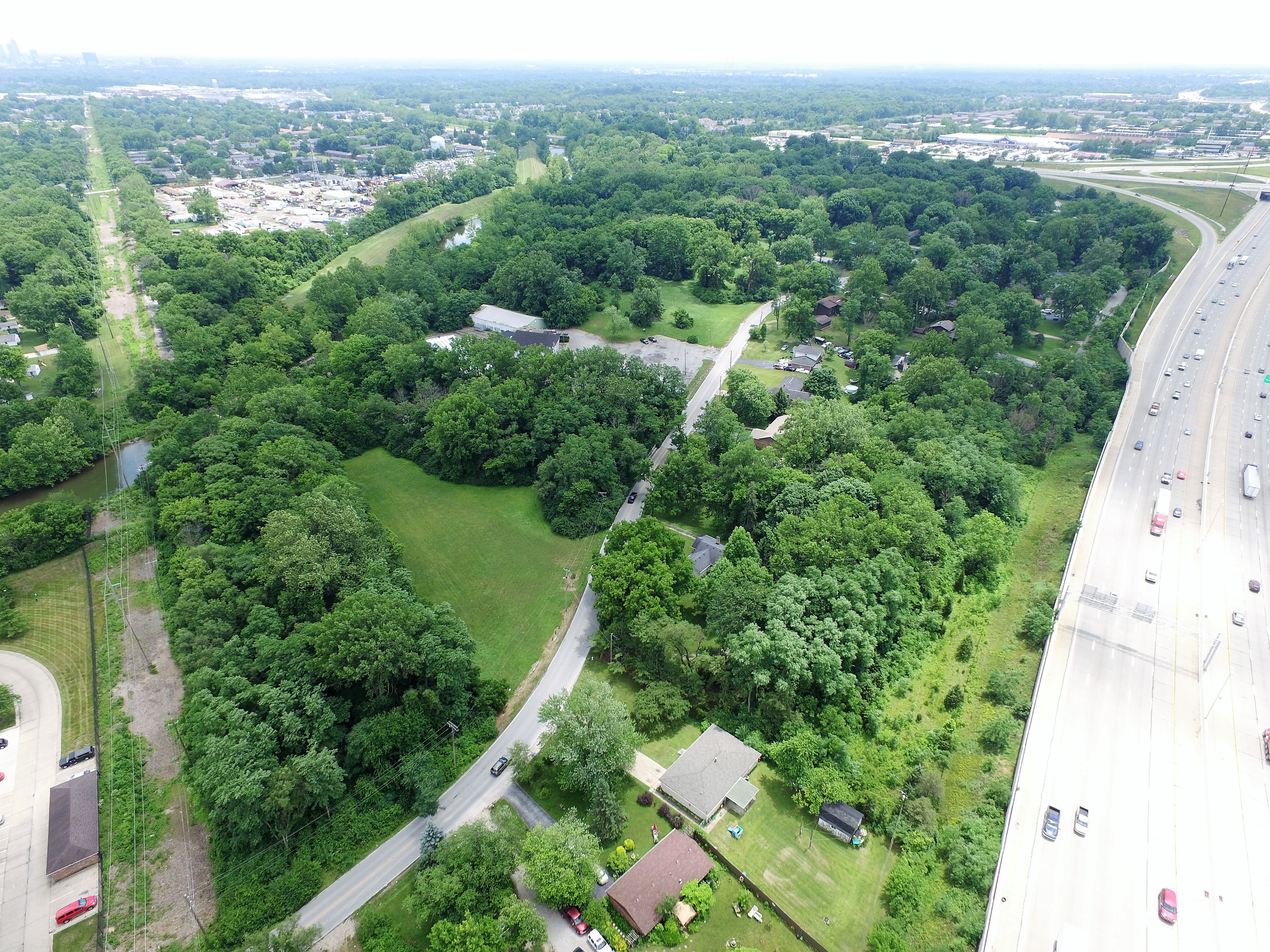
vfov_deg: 66.0
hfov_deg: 81.7
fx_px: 734
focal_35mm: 20
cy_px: 476
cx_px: 635
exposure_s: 1/372
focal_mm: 3.61
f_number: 2.8
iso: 100
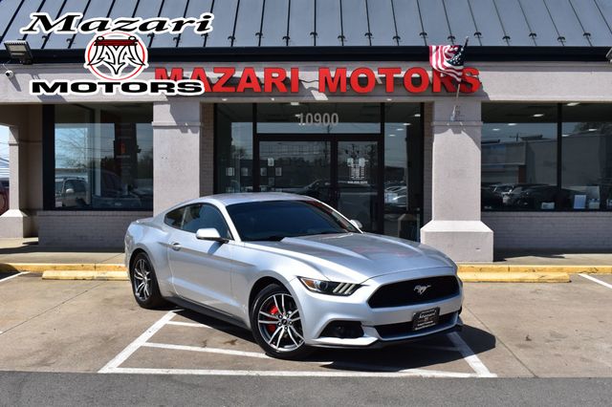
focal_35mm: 40
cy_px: 204
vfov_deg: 33.0
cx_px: 306
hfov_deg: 47.9
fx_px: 688
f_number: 11
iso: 280
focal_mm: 27
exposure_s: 1/500
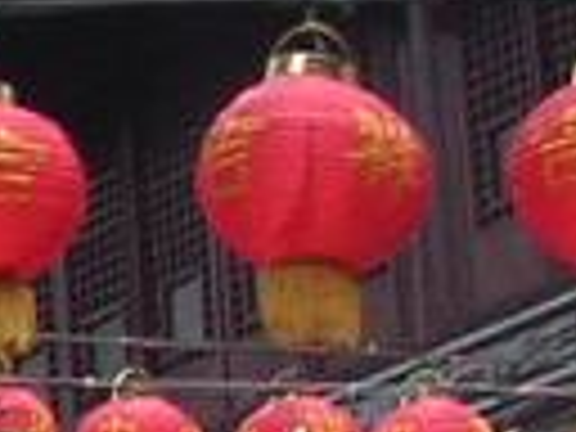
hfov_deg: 5.9
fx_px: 5042
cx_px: -1404
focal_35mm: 303
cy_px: 1192
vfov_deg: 4.7
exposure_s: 1/140
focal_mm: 5.8
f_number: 5.6
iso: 100
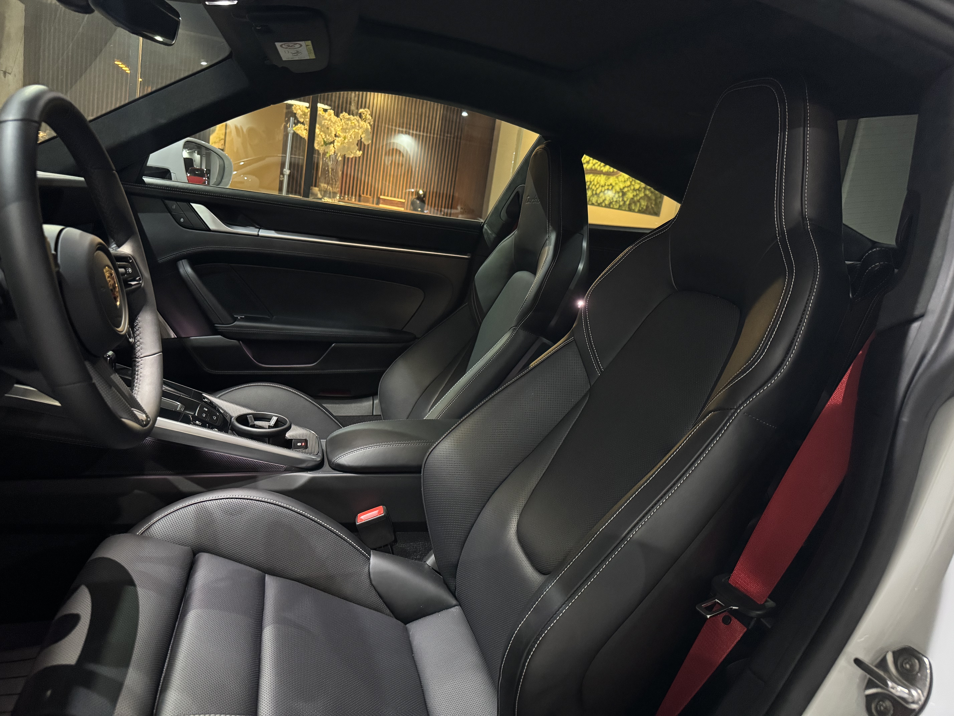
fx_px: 661
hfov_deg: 71.6
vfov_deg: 56.8
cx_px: 477
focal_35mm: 24
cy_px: 358
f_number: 1.78
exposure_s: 1/30
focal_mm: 6.76
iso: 1250
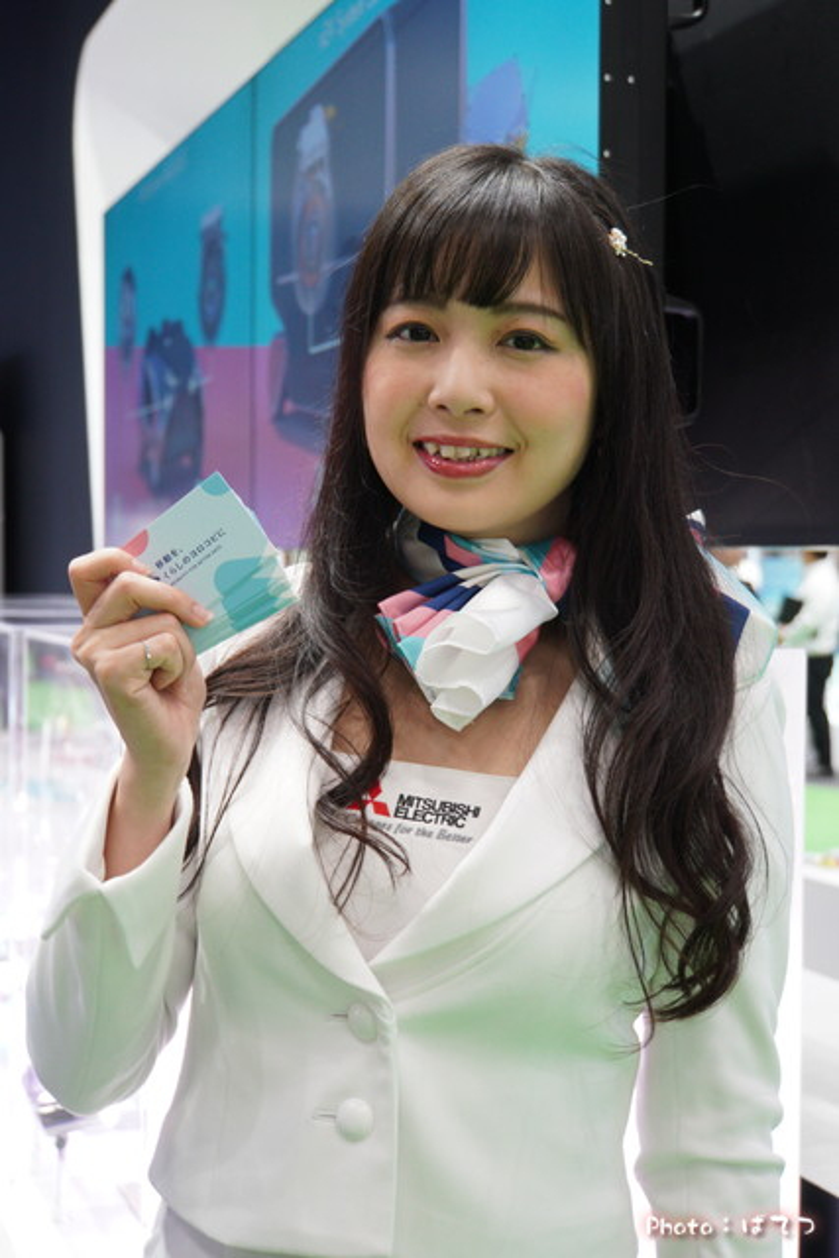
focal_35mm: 56
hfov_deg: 24.4
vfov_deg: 35.9
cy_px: 629
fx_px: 1939
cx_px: 420
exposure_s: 1/60
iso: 1000
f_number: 4.5
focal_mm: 37
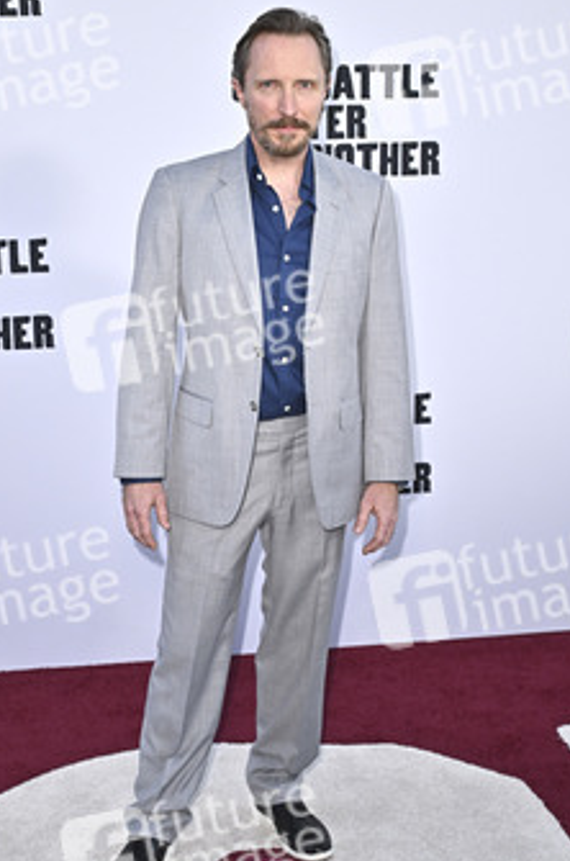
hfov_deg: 24.5
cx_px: 267
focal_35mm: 55
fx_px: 1312
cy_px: 460
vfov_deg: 36.3
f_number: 5
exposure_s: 1/320
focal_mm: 46
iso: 800
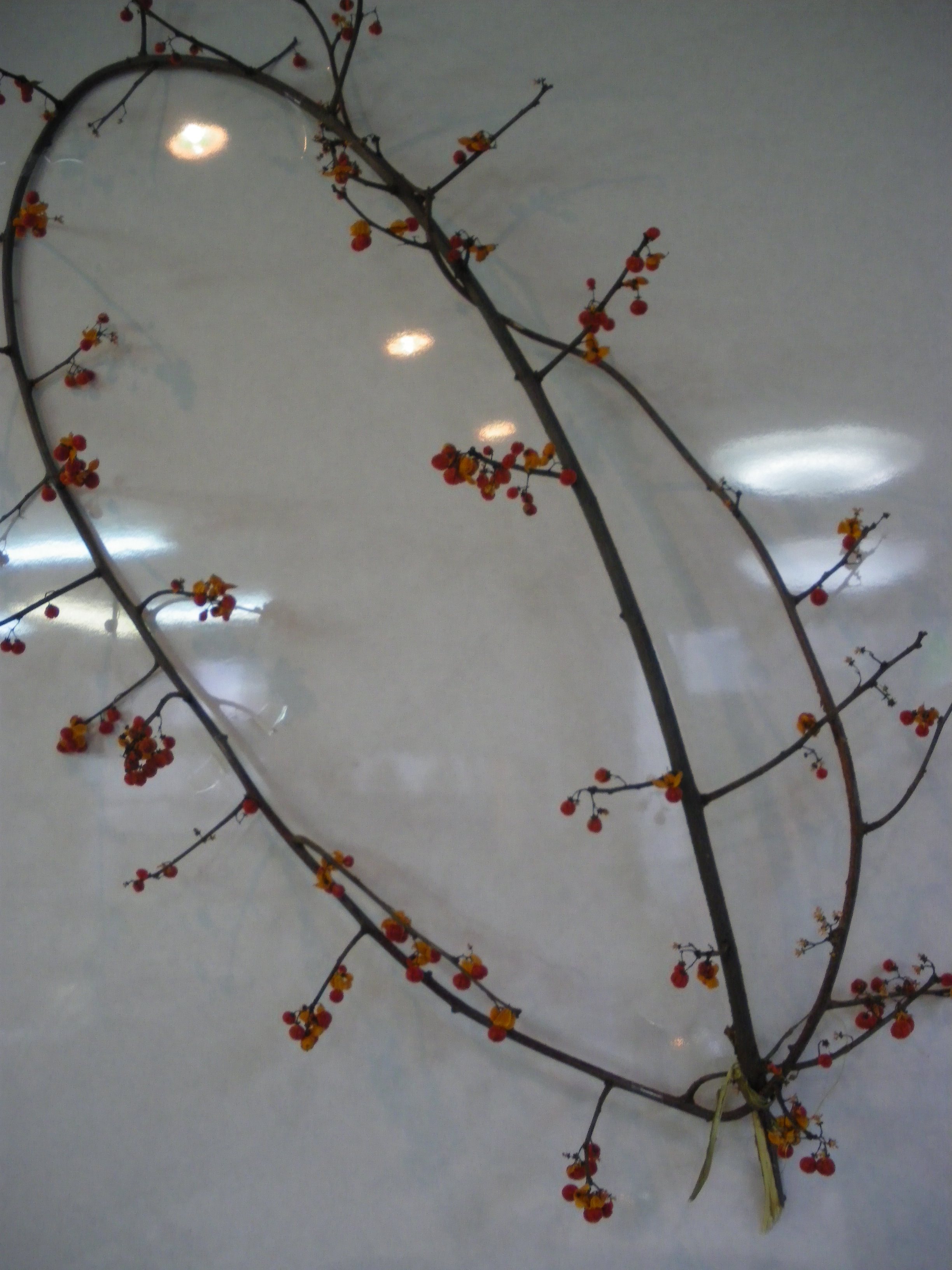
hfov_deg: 39.7
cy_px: 635
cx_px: 476
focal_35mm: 36
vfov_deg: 51.4
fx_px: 1320
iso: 200
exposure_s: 1/50
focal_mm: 6.3
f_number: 3.5
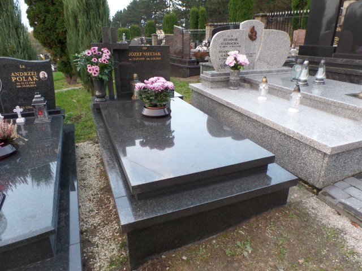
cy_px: 136
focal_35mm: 23
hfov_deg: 73.9
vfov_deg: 58.9
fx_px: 241
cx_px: 181
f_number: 2.8
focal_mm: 4.1
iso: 240
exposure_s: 1/30
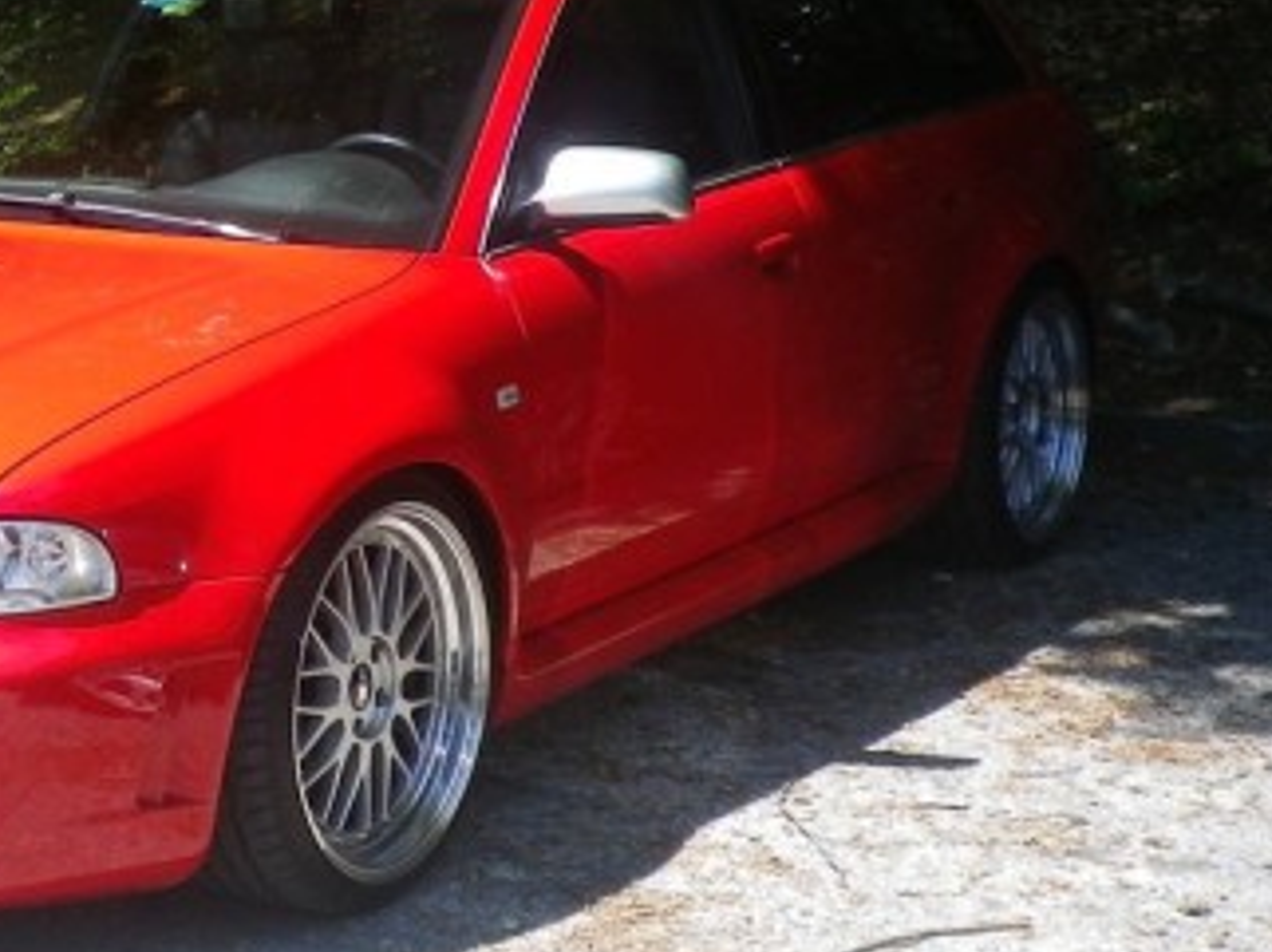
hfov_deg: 22.1
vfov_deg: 16.9
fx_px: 3195
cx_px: 162
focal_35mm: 87
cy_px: 324
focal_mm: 6.4
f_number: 3.9
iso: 80
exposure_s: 1/250
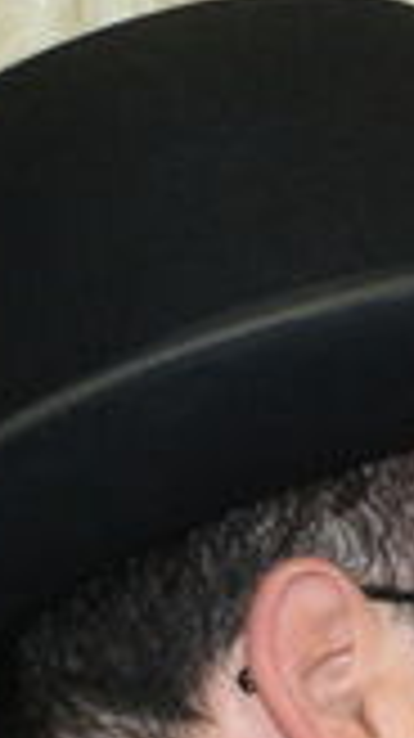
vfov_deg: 6.6
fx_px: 6297
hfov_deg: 3.5
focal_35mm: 322
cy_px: 1242
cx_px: 1768
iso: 1000
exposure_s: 1/80
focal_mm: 42
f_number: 5
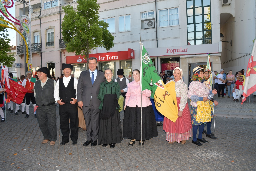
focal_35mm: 24
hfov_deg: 73.7
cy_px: 86
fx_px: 171
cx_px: 128
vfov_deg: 53.1
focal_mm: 16
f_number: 5.6
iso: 250
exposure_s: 1/250
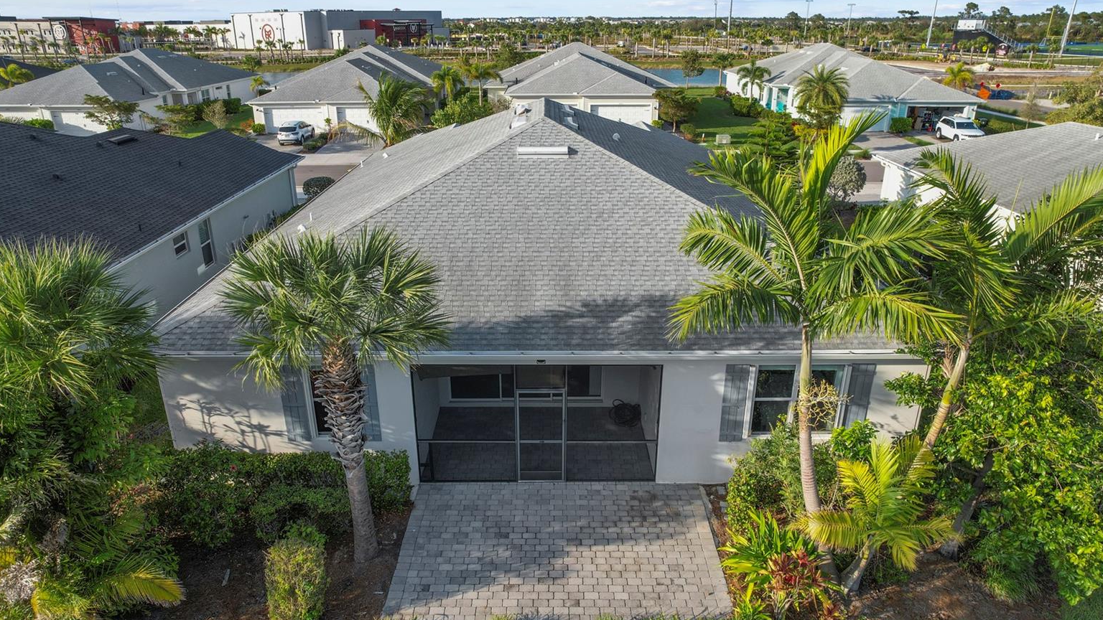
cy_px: 316
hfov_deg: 76.3
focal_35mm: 24
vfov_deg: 47.7
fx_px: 702
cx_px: 544
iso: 110
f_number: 2.8
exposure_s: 1/500
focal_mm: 8.38
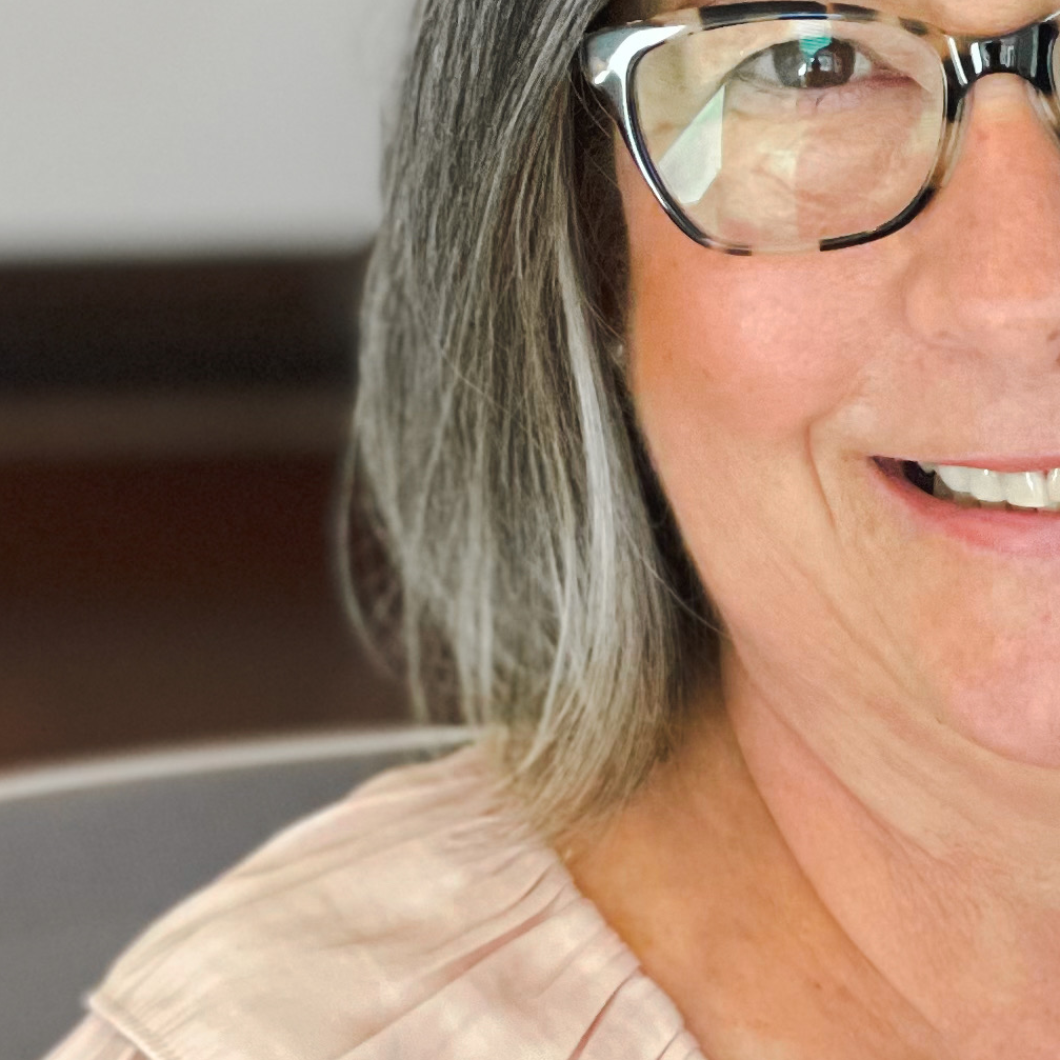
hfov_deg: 9.5
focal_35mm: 184
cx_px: 967
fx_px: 6375
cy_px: 797
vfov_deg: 9.5
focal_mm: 6
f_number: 2
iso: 250
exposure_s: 1/120
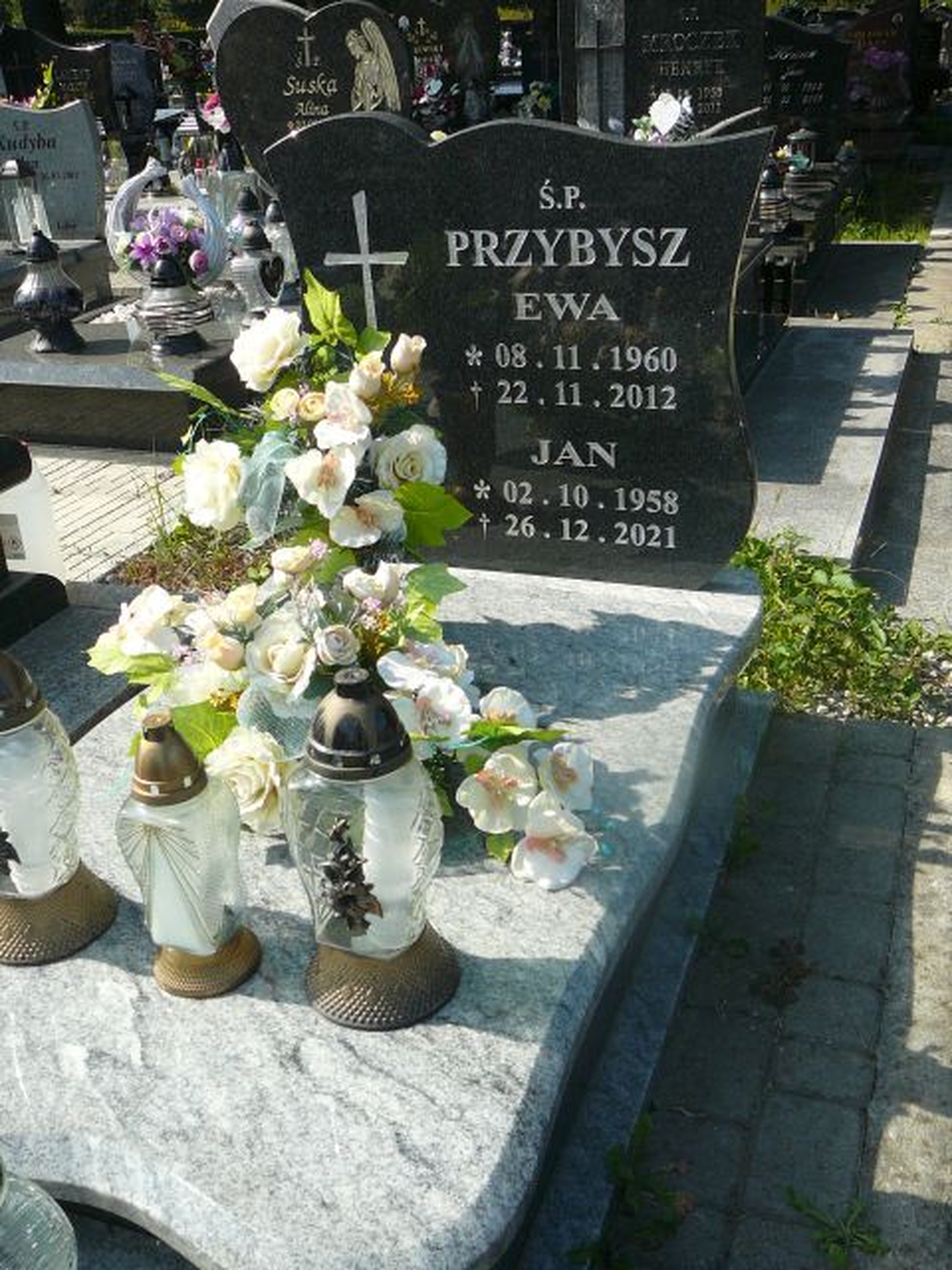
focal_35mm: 35
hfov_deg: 40.7
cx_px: 476
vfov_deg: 52.6
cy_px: 635
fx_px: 1283
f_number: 2.8
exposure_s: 1/800
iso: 80
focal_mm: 5.2
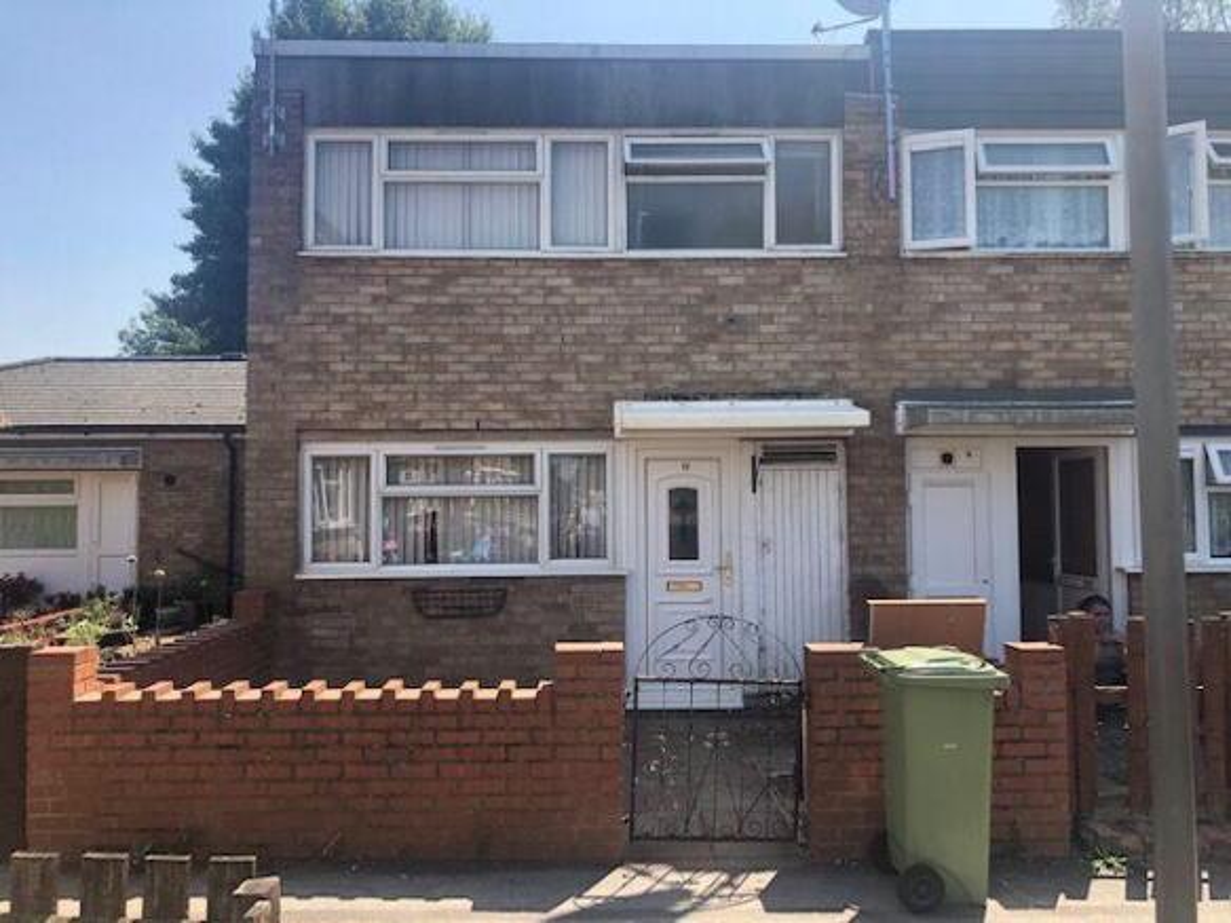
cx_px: 616
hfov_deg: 63.5
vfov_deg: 49.7
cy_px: 462
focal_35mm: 28
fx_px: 996
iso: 20
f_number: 1.8
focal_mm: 3.99
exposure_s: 1/750
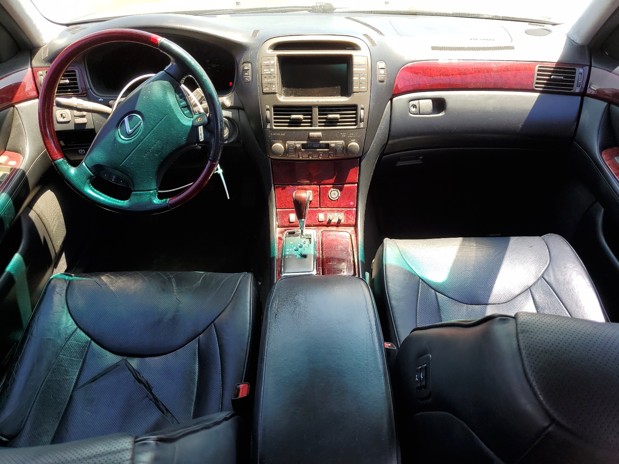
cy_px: 232
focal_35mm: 26
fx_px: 465
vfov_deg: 53.1
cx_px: 310
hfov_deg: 67.3
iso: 50
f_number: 1.5
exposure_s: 1/278
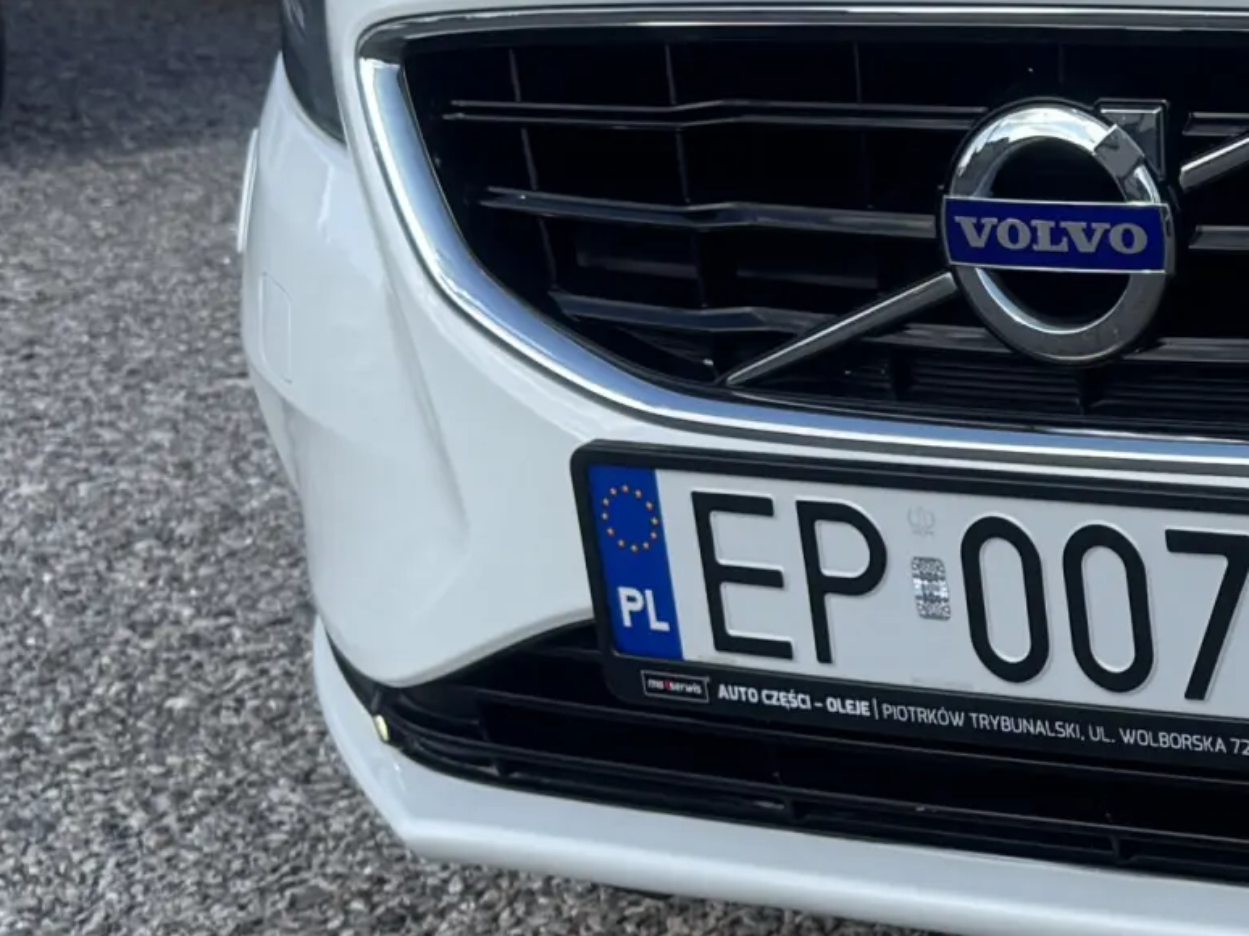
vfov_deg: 15.7
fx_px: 3391
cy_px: 437
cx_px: 1719
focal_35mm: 94
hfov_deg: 19.0
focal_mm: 6.76
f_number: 1.78
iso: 80
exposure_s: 1/3247
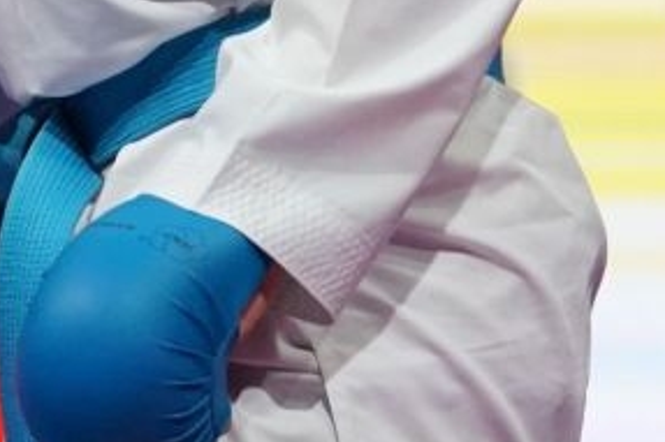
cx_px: -633
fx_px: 23187
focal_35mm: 1256
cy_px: -292
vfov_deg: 1.1
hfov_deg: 1.6
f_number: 2.8
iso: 3200
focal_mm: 200
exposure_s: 1/1000
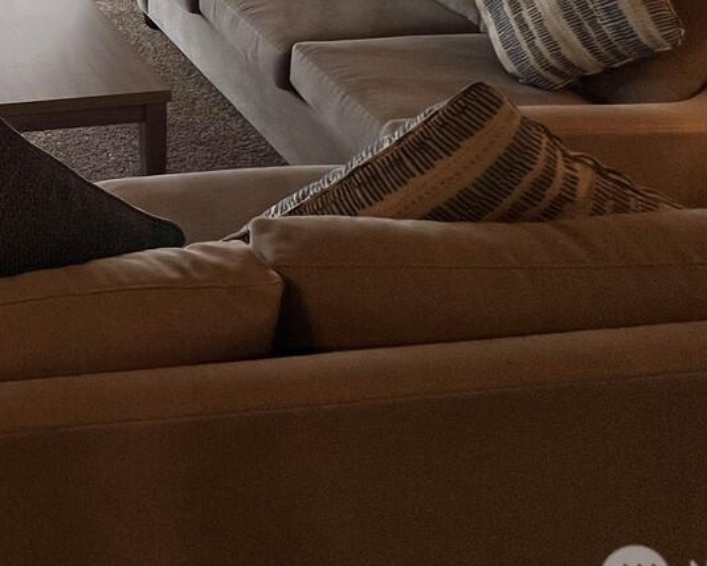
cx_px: -117
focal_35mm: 38
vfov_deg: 31.0
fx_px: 795
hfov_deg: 37.7
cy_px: -160
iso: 40
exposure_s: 1/120
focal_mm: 1.57
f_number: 1.8
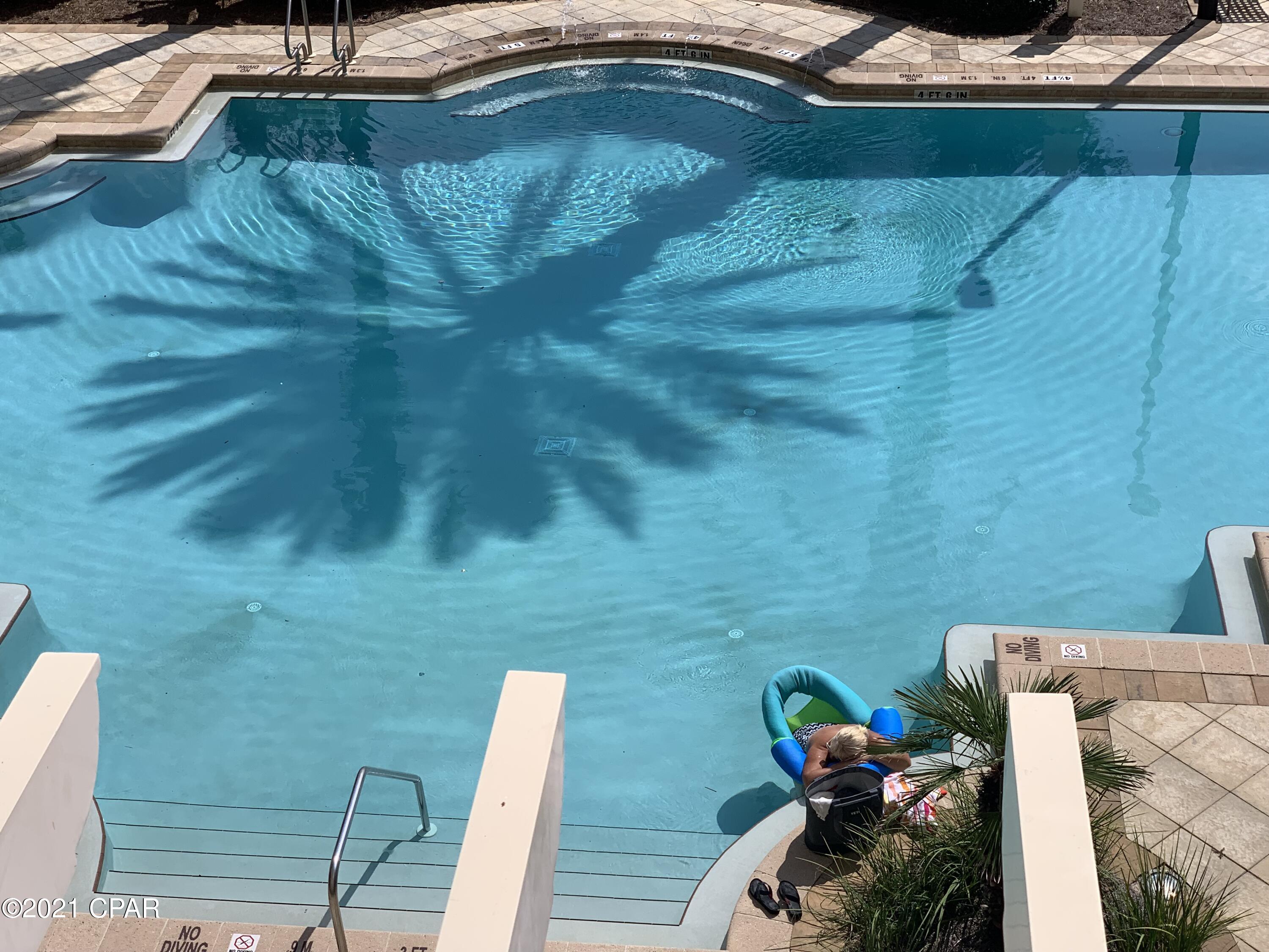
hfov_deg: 36.8
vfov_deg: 28.0
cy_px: 476
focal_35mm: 52
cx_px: 634
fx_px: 1906
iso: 16
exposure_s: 1/2179
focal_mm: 6
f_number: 2.4
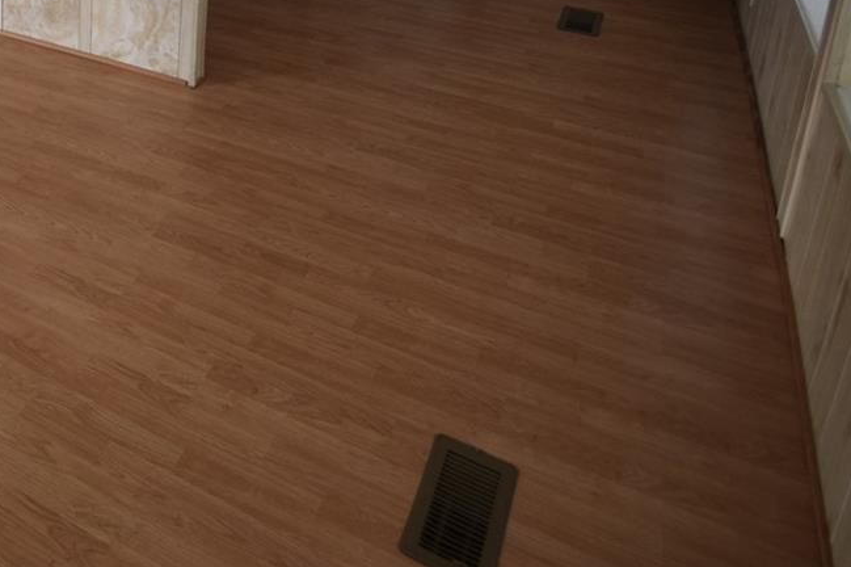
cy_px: -108
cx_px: -7
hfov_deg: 44.0
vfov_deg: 30.6
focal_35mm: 37
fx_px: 874
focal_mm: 10
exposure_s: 1/80
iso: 400
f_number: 4.5
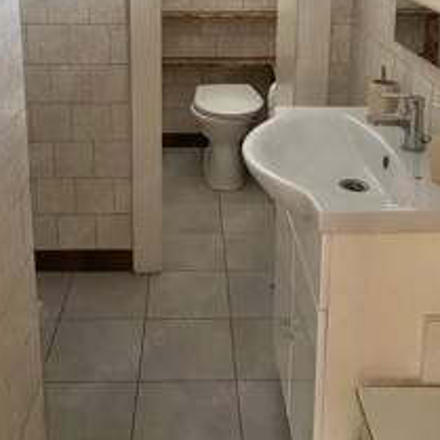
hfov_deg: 38.3
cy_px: 59
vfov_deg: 36.4
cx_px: 192
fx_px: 633
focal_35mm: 44
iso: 160
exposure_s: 1/60
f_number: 1.8
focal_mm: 4.25
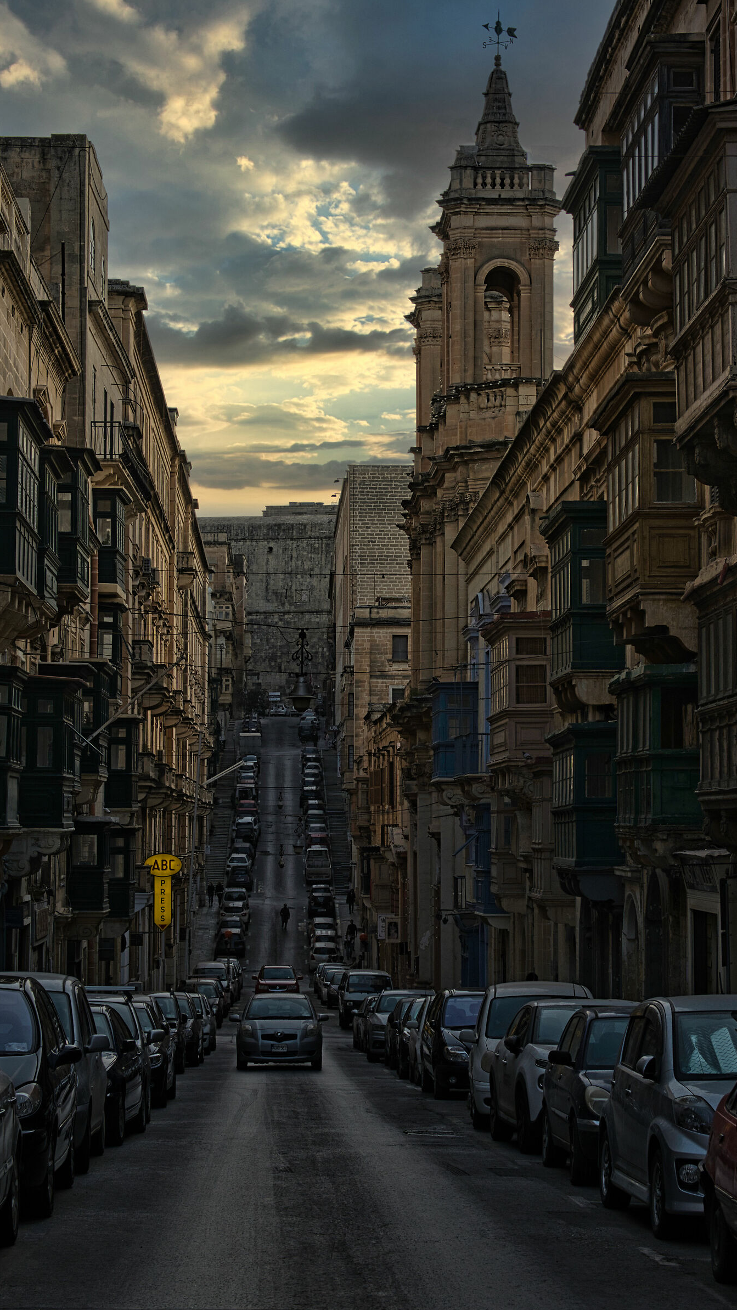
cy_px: 657
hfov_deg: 15.3
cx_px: 412
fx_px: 2744
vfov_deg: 26.8
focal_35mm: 79
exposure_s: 1/200
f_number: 8
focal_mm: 50
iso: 400
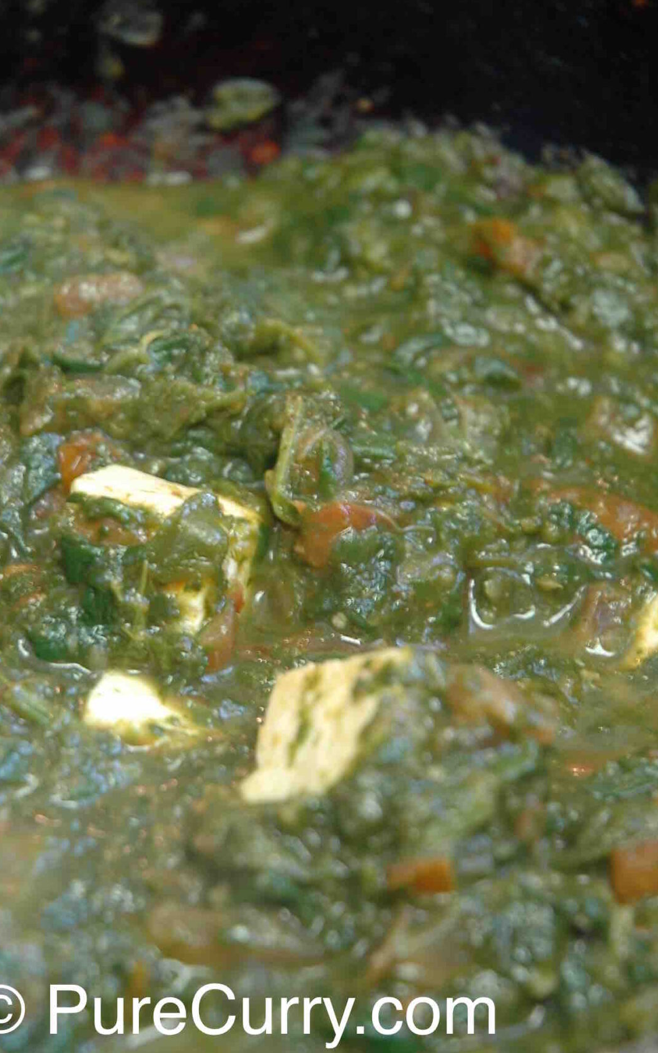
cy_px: 527
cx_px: 231
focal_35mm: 150
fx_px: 4296
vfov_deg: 14.0
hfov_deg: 8.8
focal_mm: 65
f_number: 4.5
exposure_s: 1/15
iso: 400
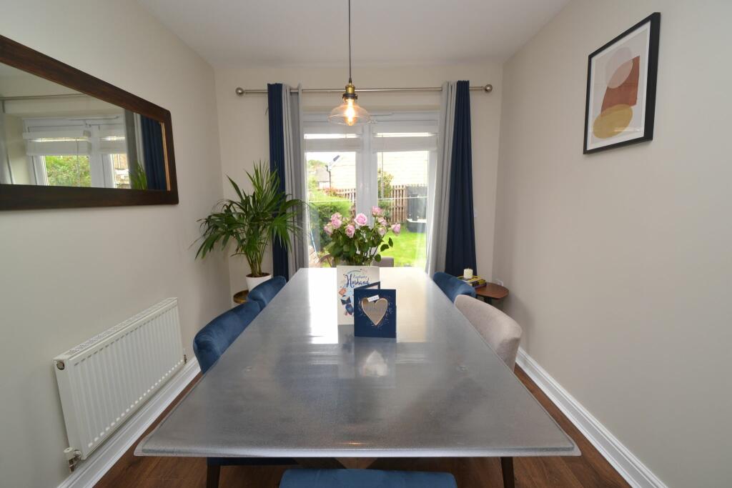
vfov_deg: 77.3
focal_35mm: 15
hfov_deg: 100.4
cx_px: 366
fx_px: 305
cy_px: 244
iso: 400
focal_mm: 10
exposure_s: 1/100
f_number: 5
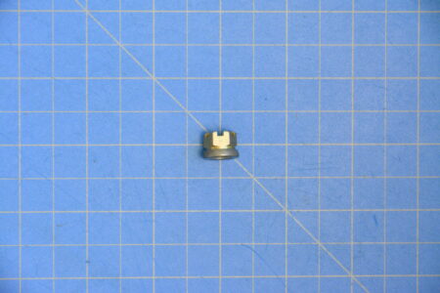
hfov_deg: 9.1
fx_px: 2750
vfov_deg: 6.1
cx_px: 220
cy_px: 146
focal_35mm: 225
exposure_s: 1/8
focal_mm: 150
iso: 6400
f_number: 8
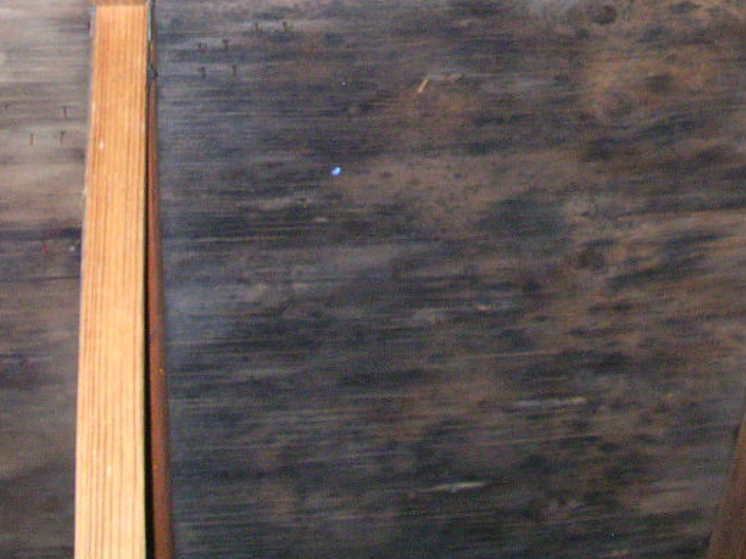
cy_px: 13
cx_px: 533
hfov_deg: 26.4
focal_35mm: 73
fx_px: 1573
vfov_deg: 19.6
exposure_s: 1/60
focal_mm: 5.6
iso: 311
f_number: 4.5
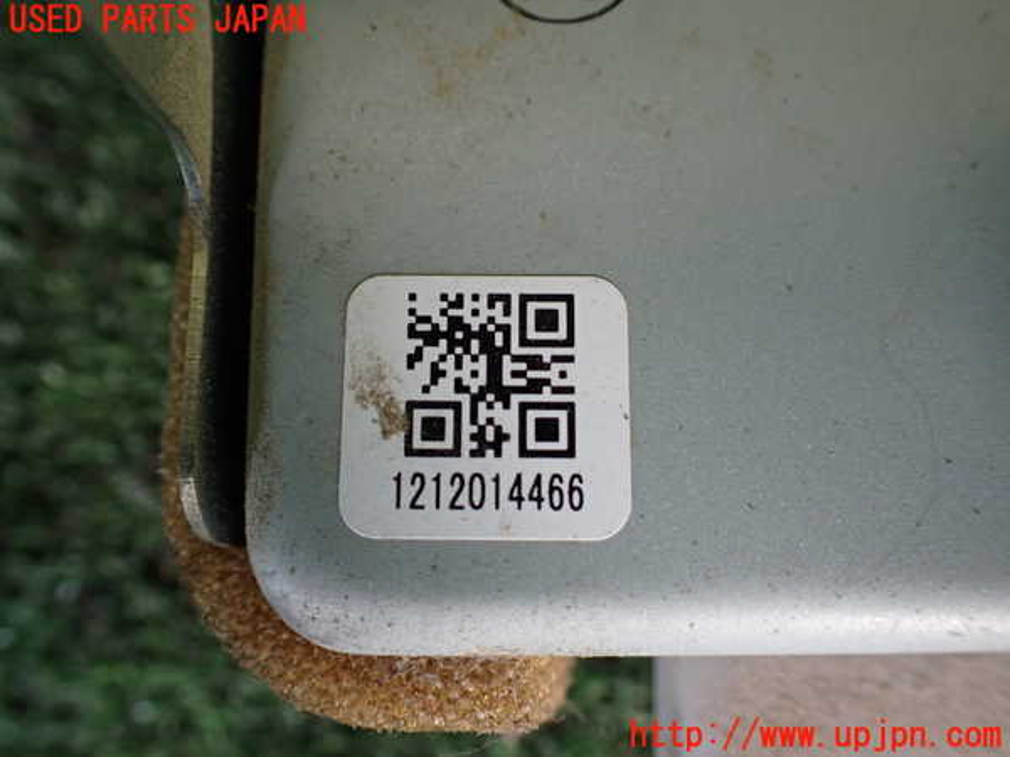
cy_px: 378
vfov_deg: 46.8
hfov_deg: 60.0
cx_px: 505
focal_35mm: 30
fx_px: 875
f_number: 2.3
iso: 250
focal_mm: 5.4
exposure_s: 1/125
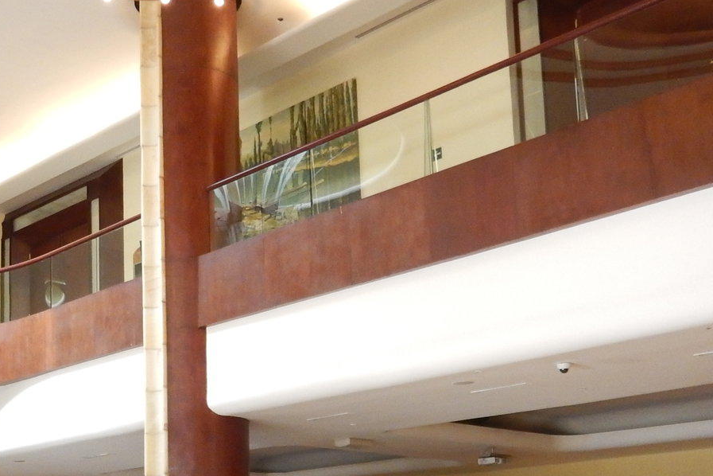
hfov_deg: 33.7
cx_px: 115
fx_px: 1129
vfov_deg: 23.2
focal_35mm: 57
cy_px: 426
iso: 400
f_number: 2.8
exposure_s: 1/30
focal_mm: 4.3
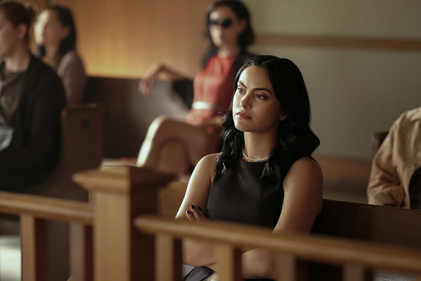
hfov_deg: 15.2
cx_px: 210
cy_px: 140
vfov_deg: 10.2
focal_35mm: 135
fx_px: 1579
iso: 1600
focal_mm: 90
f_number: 2
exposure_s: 1/60
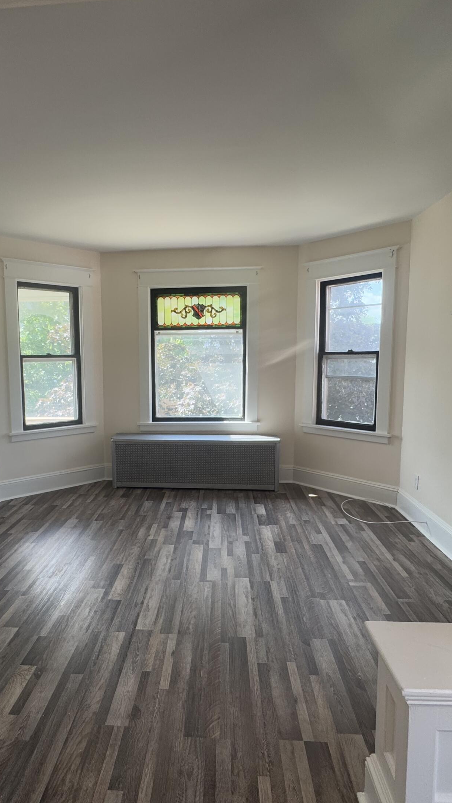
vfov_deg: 83.8
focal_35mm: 21
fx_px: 447
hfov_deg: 53.4
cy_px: 405
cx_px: 189
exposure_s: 1/120
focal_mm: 2.22
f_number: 2.2
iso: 40
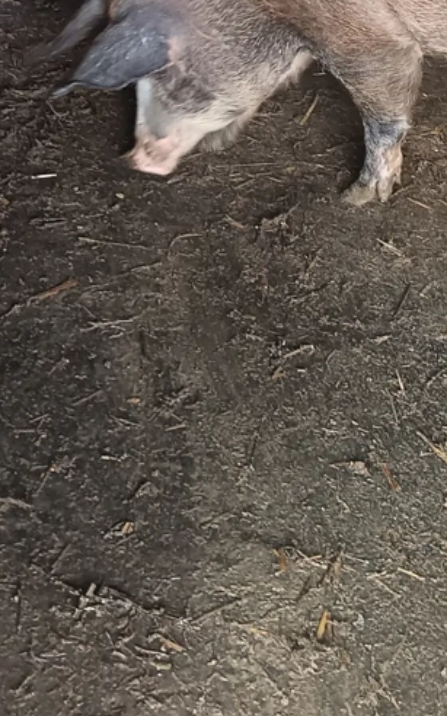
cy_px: 77
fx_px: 1346
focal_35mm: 69
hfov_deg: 18.4
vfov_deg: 28.7
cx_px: 446
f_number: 1.75
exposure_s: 1/50
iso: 3201
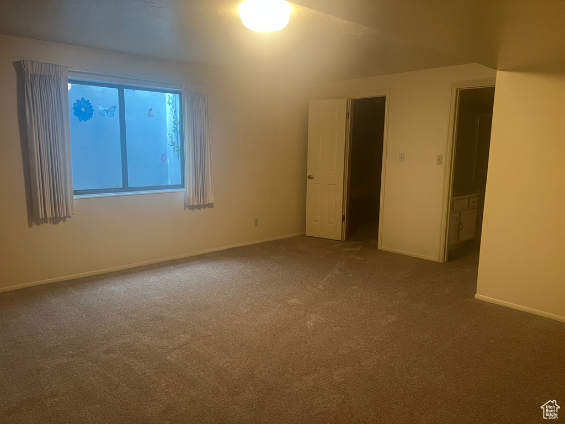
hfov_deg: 67.3
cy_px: 212
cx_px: 282
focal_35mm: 26
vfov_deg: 53.1
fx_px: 424
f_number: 1.5
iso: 320
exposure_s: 1/60
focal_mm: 5.7
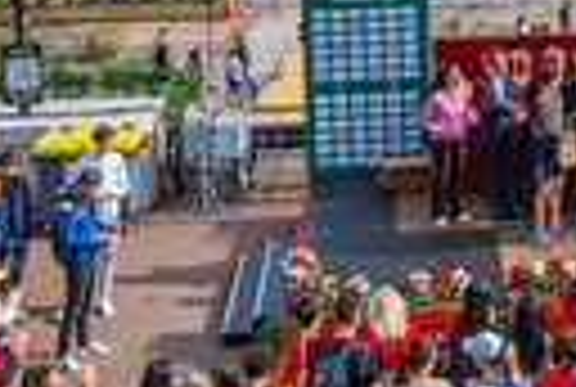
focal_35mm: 72
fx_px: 1155
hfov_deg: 27.5
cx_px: 450
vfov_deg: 18.8
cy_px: 63
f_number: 2.8
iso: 100
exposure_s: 1/1600
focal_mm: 8.4
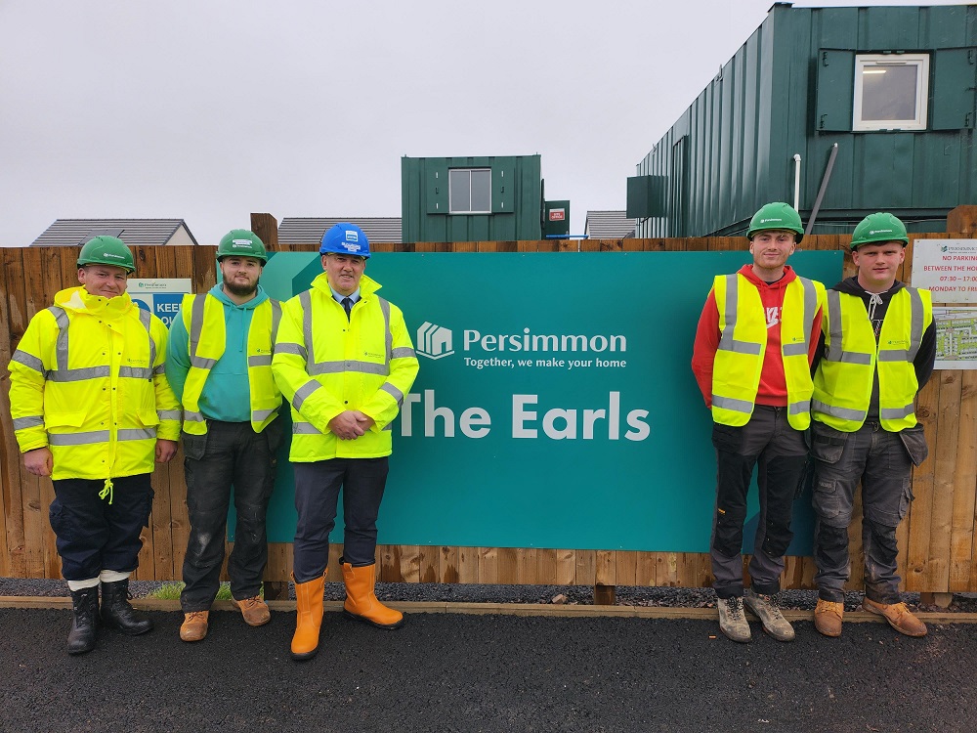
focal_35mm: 24
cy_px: 366
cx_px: 488
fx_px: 677
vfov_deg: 56.8
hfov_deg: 71.6
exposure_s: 1/414
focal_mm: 5
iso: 50
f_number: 1.8
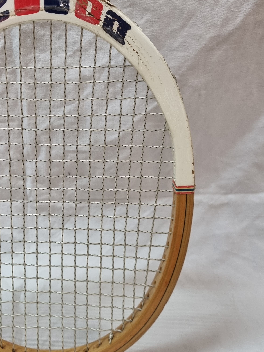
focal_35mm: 40
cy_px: 163
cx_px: 62
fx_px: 407
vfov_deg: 46.8
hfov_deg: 35.1
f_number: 1.8
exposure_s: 1/100
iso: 320
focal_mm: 5.4
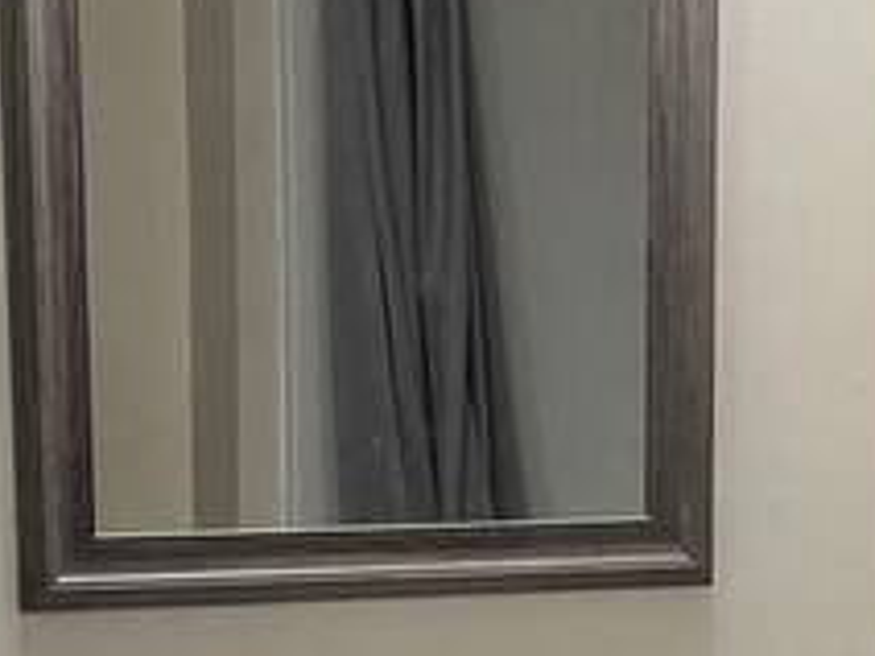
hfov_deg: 13.3
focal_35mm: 147
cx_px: 768
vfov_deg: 9.8
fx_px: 3716
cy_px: 941
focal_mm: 5.7
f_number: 1.5
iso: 125
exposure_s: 1/120
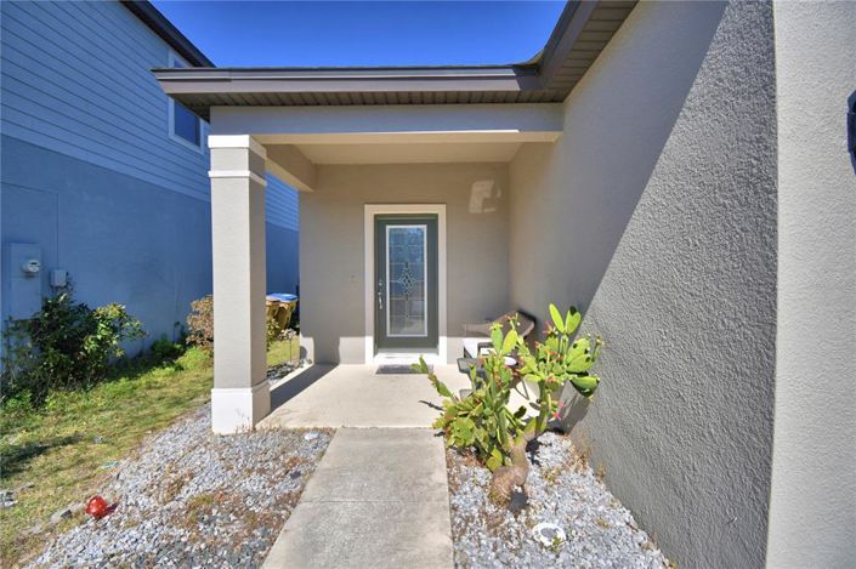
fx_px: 356
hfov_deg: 100.4
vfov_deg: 77.2
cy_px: 284
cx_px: 428
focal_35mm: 15
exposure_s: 1/1250
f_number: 4.5
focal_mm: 10
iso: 100
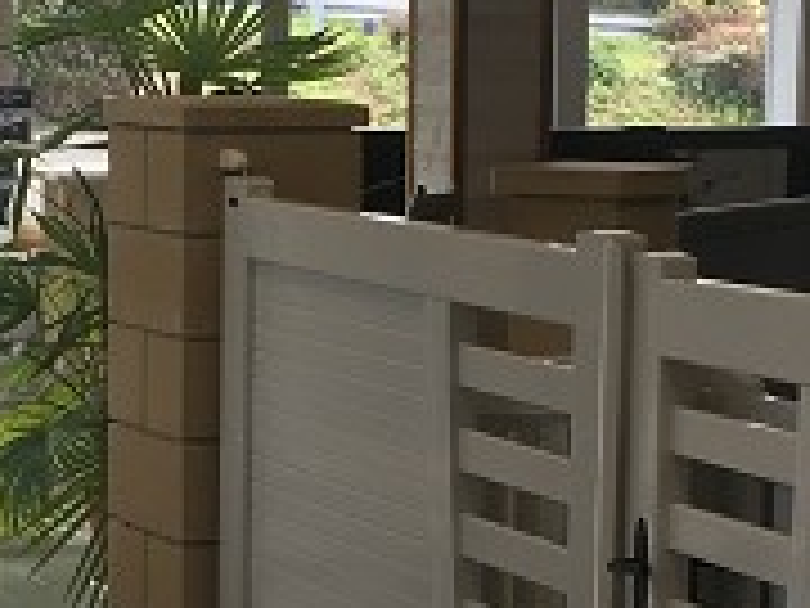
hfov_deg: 15.2
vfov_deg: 11.5
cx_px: 243
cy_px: 396
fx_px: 3019
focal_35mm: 129
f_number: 2.2
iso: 25
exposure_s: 1/100
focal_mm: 4.15
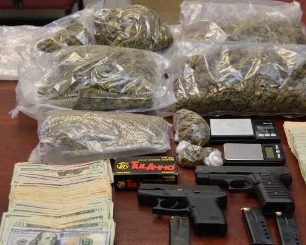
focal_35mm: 68
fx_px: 616
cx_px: 202
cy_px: 136
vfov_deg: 22.5
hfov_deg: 27.7
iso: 500
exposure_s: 1/60
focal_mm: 30
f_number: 4.5
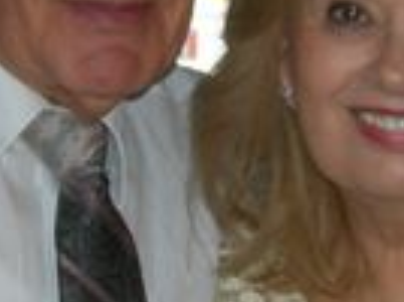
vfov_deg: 8.6
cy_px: 230
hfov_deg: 11.5
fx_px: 2004
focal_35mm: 172
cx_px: 235
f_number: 2.7
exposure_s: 1/60.1
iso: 64
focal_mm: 7.5
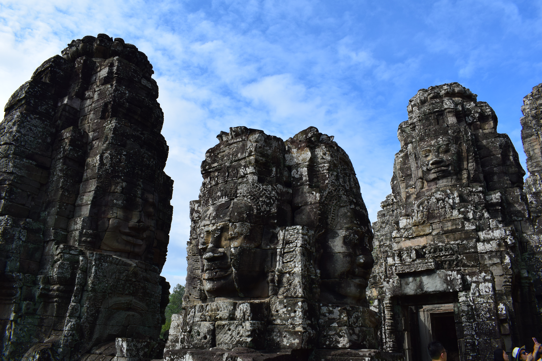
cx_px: 271
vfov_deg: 47.9
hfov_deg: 67.4
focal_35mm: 27
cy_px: 180
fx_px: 406
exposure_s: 1/500
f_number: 11
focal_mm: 18
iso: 400
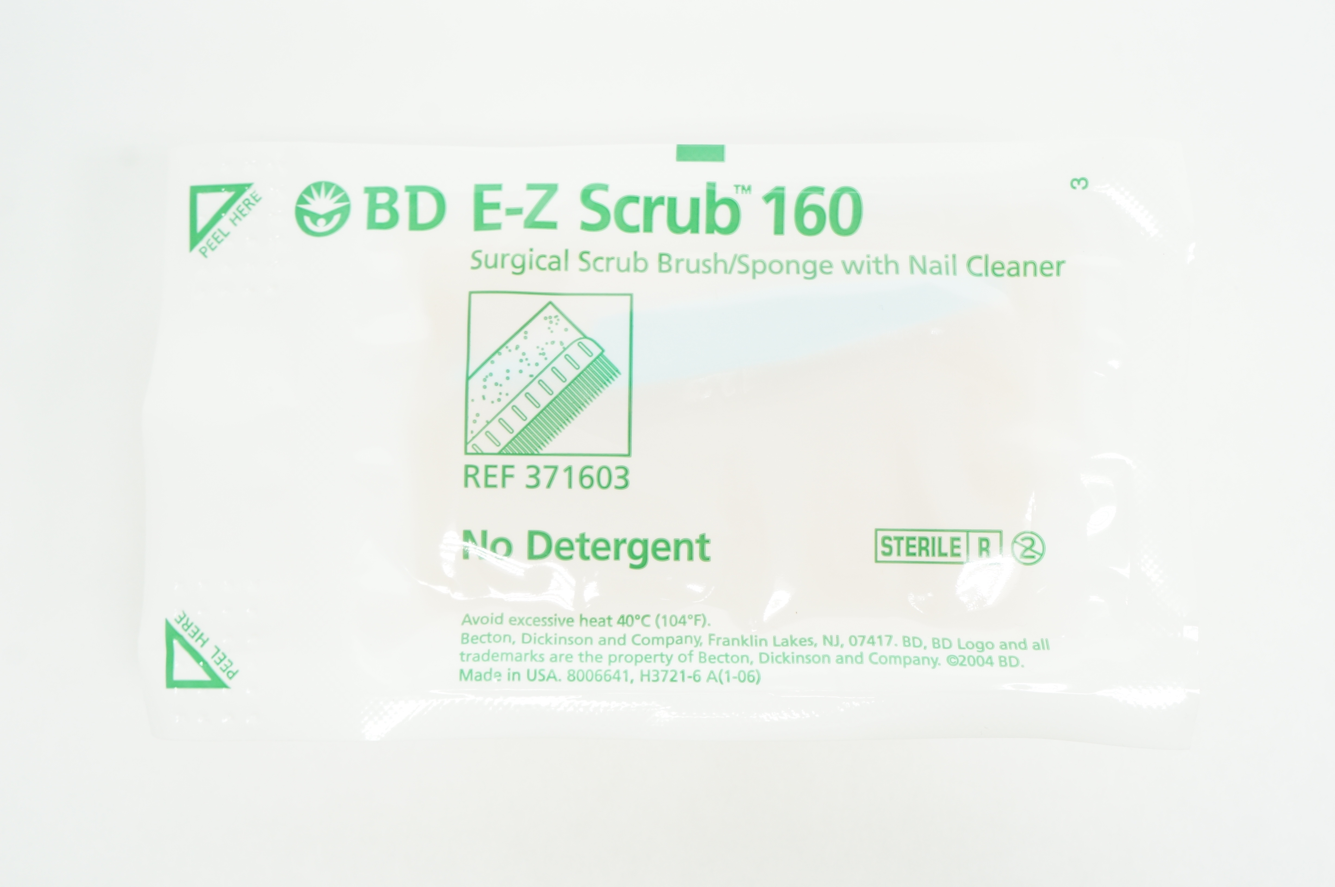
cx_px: 668
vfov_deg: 30.8
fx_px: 1611
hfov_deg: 45.0
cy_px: 444
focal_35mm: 44
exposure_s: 1/15
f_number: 9
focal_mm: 29
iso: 400
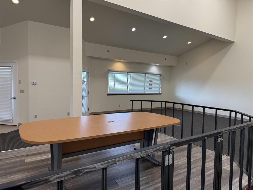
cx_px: 126
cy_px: 95
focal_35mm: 24
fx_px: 175
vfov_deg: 56.8
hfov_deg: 71.6
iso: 125
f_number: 1.78
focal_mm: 6.76
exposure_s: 1/154
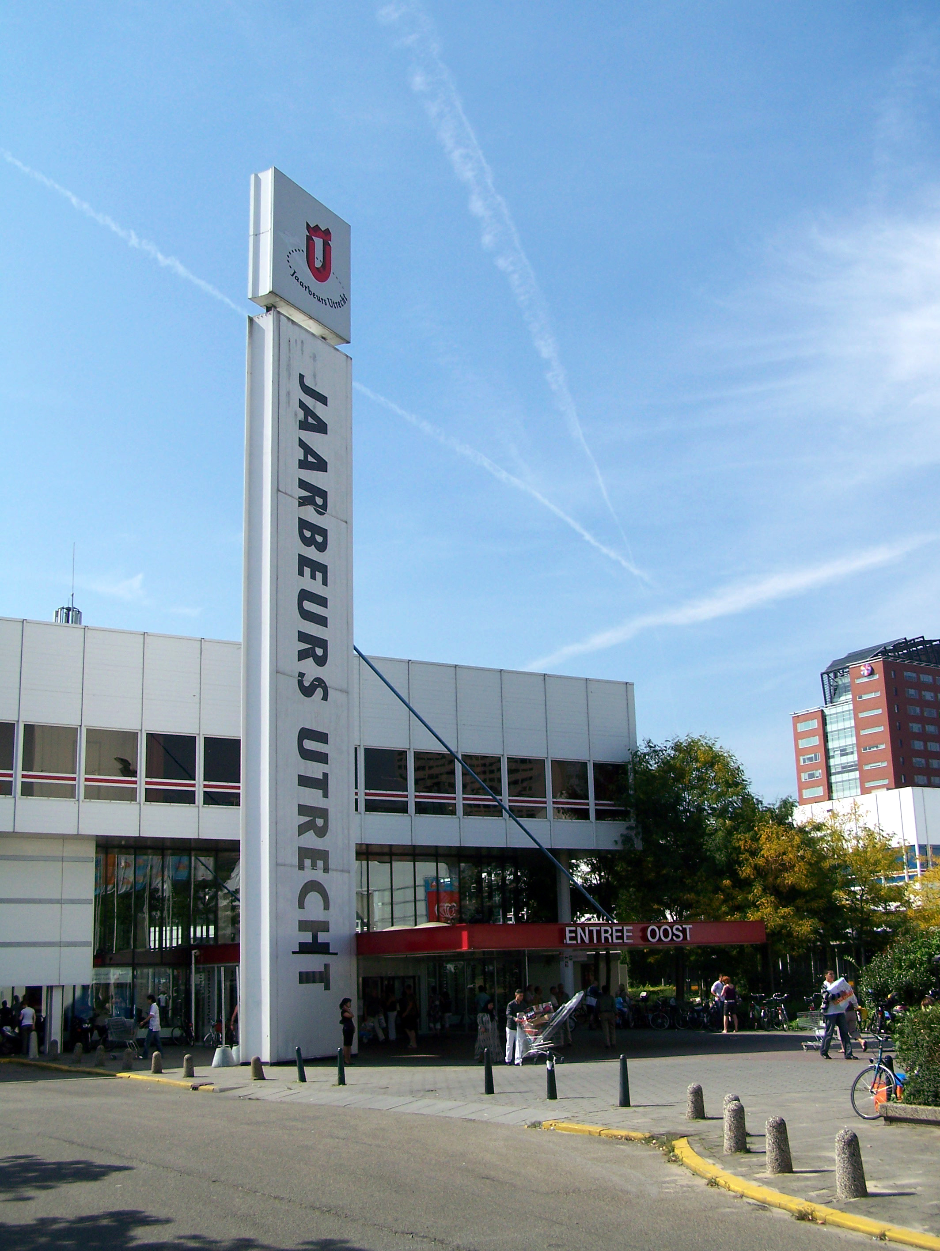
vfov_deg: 48.9
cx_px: 470
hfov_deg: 37.8
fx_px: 1374
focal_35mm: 38
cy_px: 626
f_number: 4
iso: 80
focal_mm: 6.3
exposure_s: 1/1000
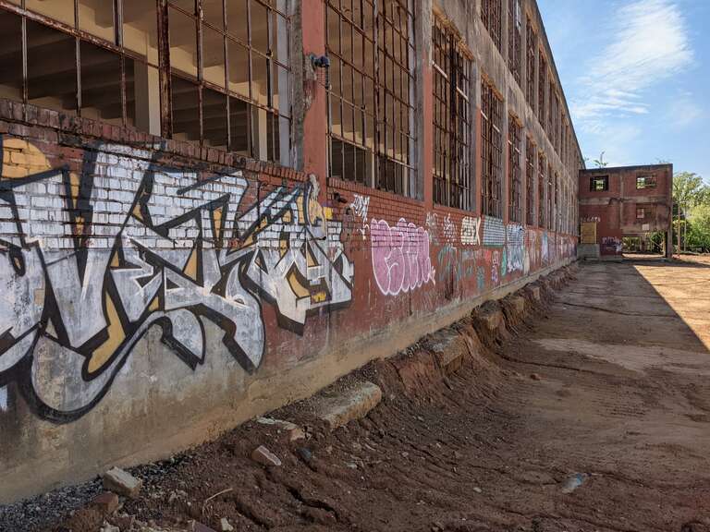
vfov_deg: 51.4
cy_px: 266
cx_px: 355
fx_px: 554
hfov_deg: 65.3
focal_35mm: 27
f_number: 1.73
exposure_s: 1/2347
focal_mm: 4.38
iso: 54
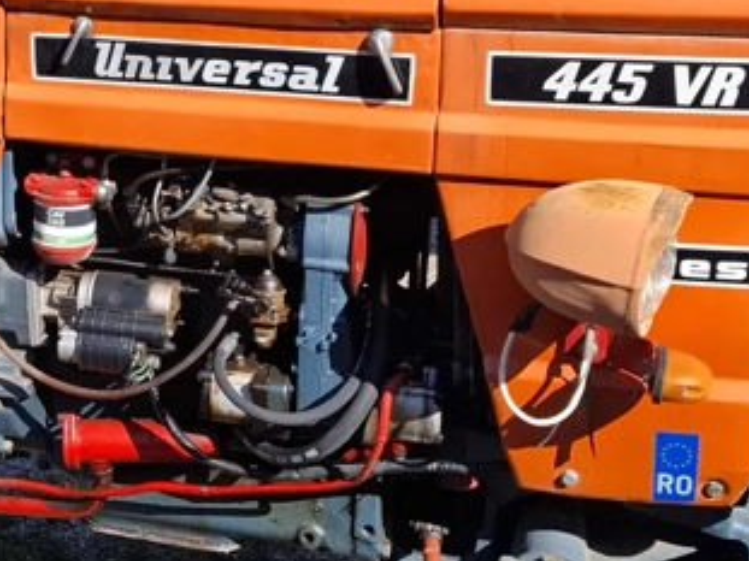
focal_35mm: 74
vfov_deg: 19.7
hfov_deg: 24.7
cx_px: -60
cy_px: 132
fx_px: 1601
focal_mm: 5.54
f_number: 1.8
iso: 50
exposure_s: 1/974
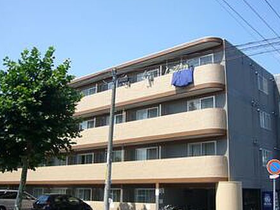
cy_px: 126
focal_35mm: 40
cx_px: 151
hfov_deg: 46.8
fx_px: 323
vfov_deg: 35.8
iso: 80
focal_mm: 4.6
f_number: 5.6
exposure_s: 1/250
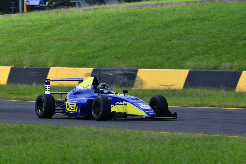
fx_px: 2461
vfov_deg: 3.8
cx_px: 123
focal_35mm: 360
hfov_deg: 5.7
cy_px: 82
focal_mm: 240
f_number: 11
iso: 640
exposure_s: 1/640
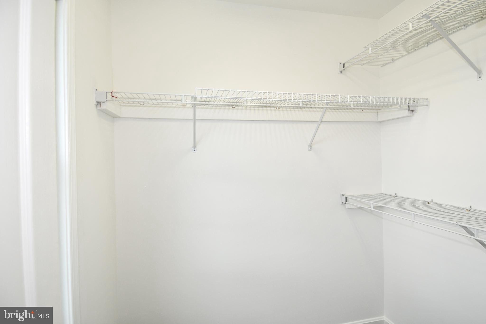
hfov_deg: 90.0
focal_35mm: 18
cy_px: 162
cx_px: 243
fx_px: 243
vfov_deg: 67.4
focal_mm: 12
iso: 200
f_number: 4.5
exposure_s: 1/80
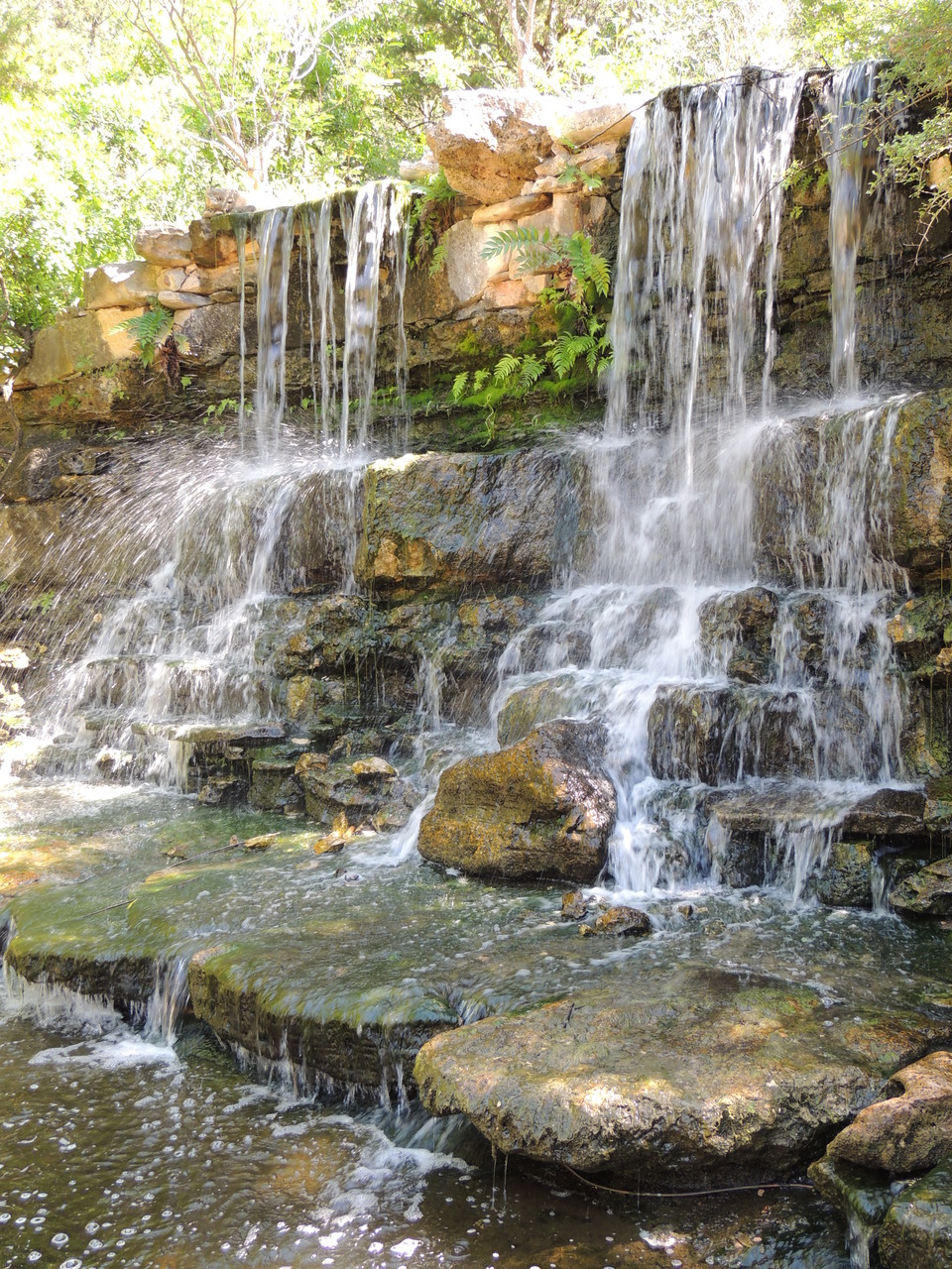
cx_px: 476
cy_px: 634
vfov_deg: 52.6
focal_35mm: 35
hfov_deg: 40.7
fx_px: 1283
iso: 100
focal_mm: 6.2
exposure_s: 1/50
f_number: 3.3
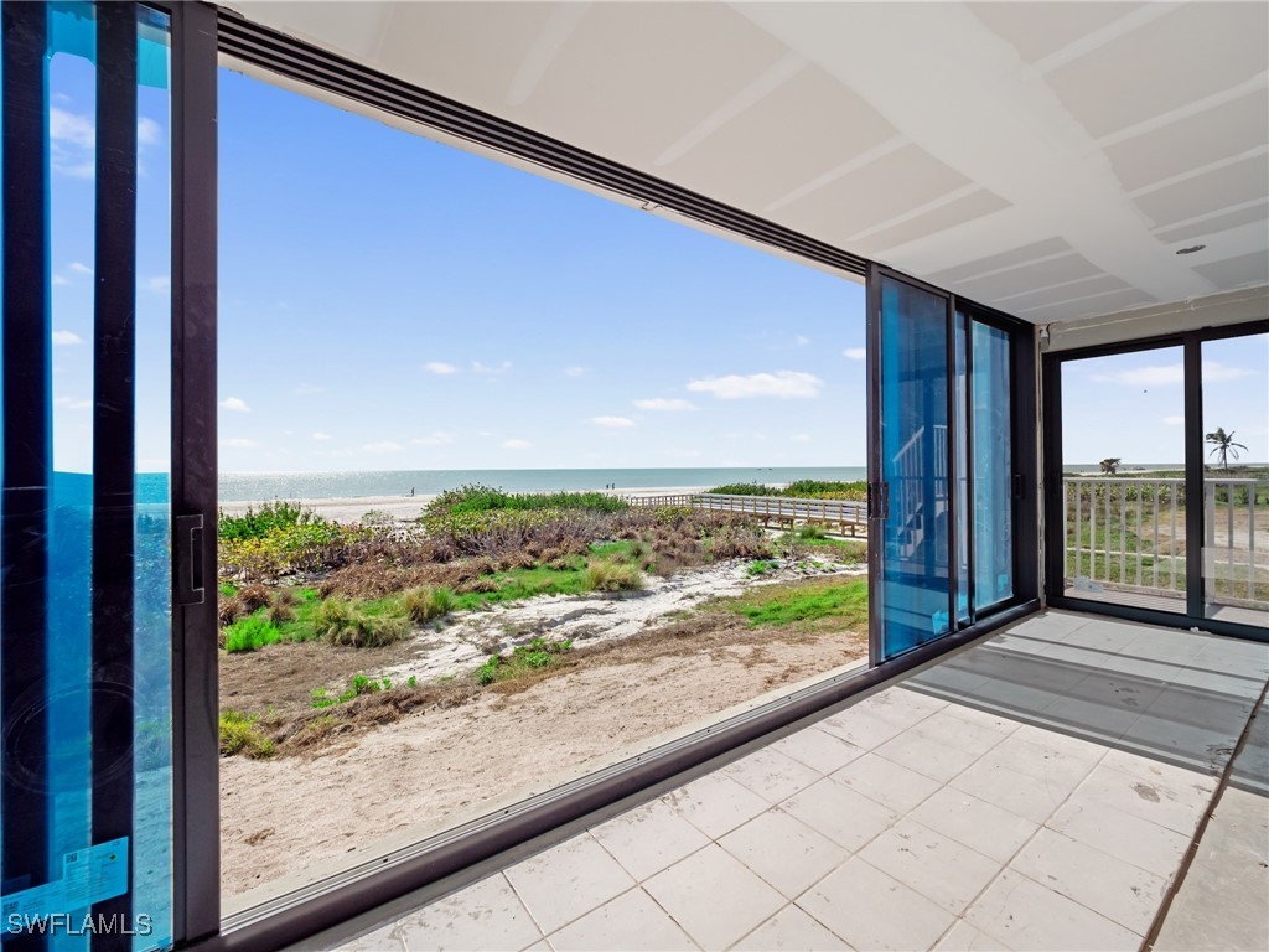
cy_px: 476
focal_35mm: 14
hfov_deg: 102.1
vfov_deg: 85.7
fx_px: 513
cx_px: 634
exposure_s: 1/400
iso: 200
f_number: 7.1
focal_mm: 7
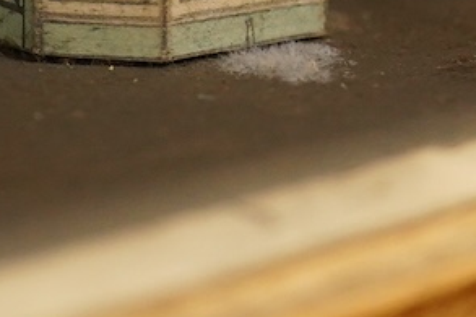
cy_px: -247
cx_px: 145
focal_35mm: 173
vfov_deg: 7.7
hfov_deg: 11.9
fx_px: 2286
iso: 2500
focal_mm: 30
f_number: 3.5
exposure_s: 1/160
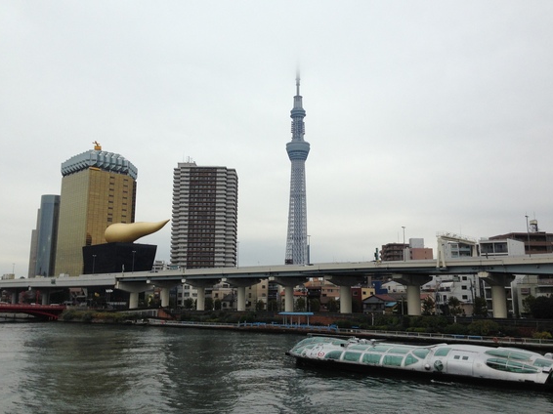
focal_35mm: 35
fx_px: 559
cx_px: 288
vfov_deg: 40.7
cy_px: 204
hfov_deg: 52.6
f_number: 2.4
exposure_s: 1/733
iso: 50
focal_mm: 4.13
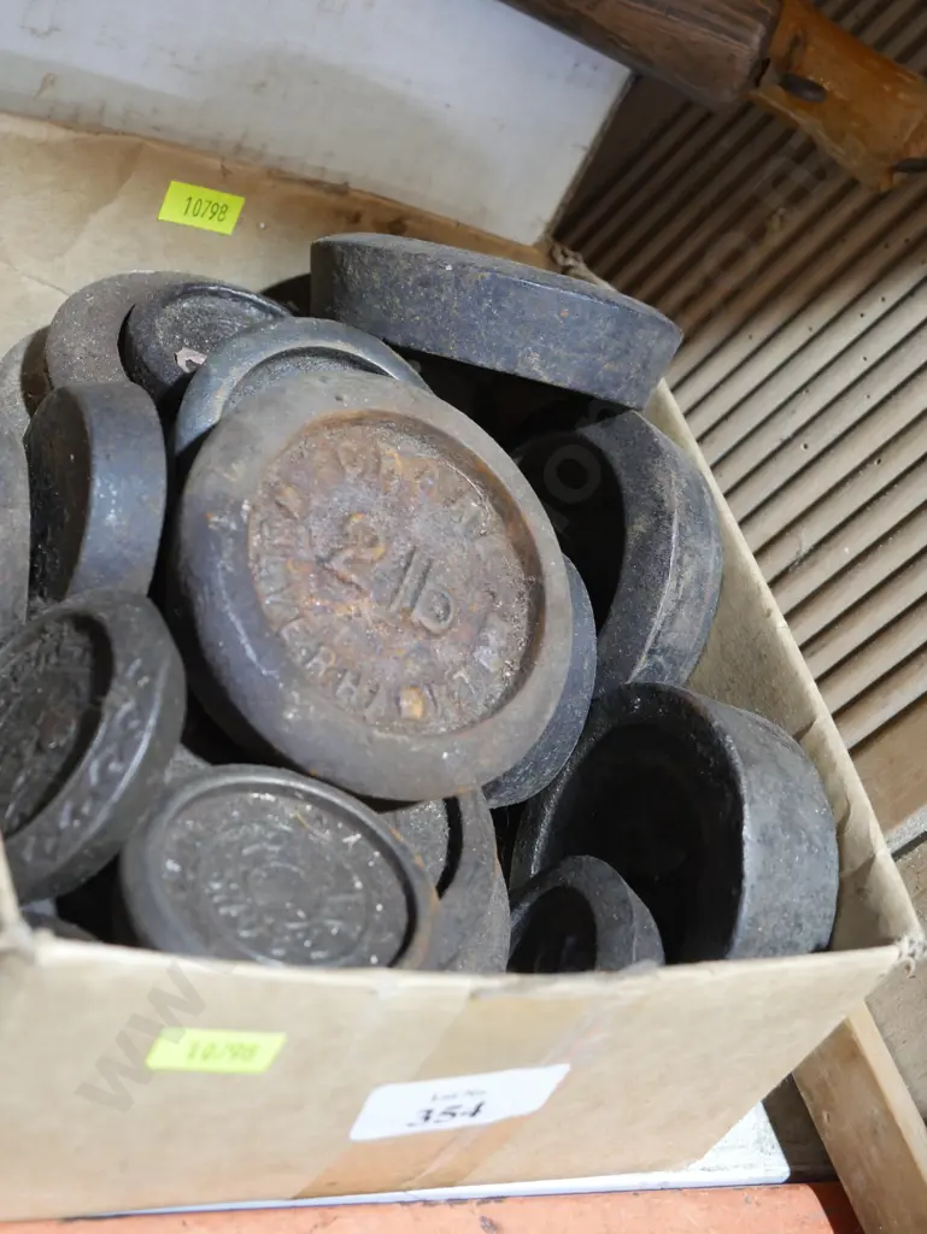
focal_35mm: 46
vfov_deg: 41.2
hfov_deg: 31.5
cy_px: 617
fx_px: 1641
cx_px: 464
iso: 1600
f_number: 5.1
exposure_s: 1/60
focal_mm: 23
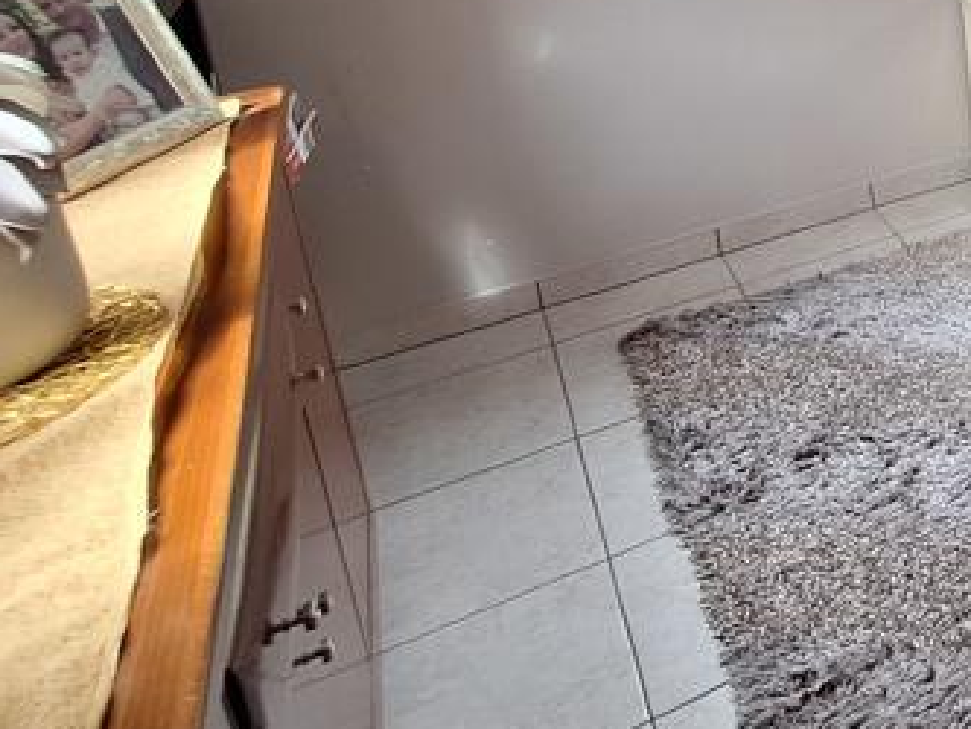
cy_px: -90
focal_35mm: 40
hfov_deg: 32.8
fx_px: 1122
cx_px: 1303
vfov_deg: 31.5
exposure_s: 1/50
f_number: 2.2
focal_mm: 1.74
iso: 100
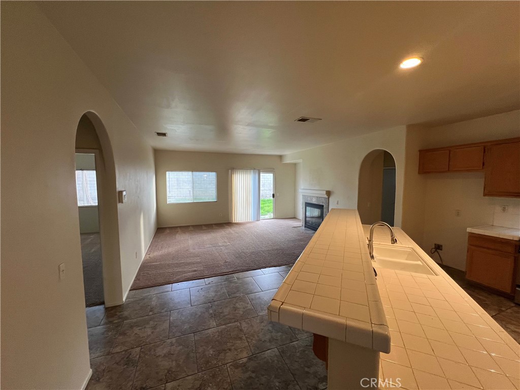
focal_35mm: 13
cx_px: 260
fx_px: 195
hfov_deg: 106.2
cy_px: 195
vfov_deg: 89.9
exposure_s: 1/120
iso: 200
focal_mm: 1.57
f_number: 1.8
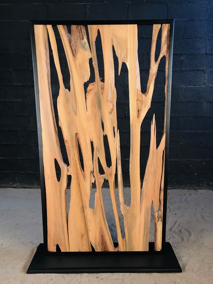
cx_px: 106
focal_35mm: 28
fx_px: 230
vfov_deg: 63.4
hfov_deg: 49.7
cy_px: 142
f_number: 1.8
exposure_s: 1/33
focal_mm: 3.99
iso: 25
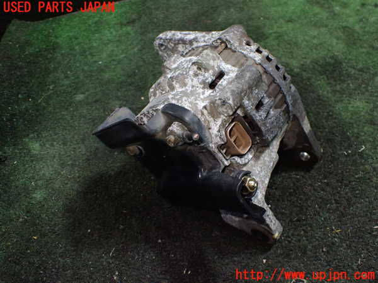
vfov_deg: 46.8
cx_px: 189
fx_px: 328
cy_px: 142
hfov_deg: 60.0
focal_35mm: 30
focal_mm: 5.4
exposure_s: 1/125
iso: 800
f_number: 2.3
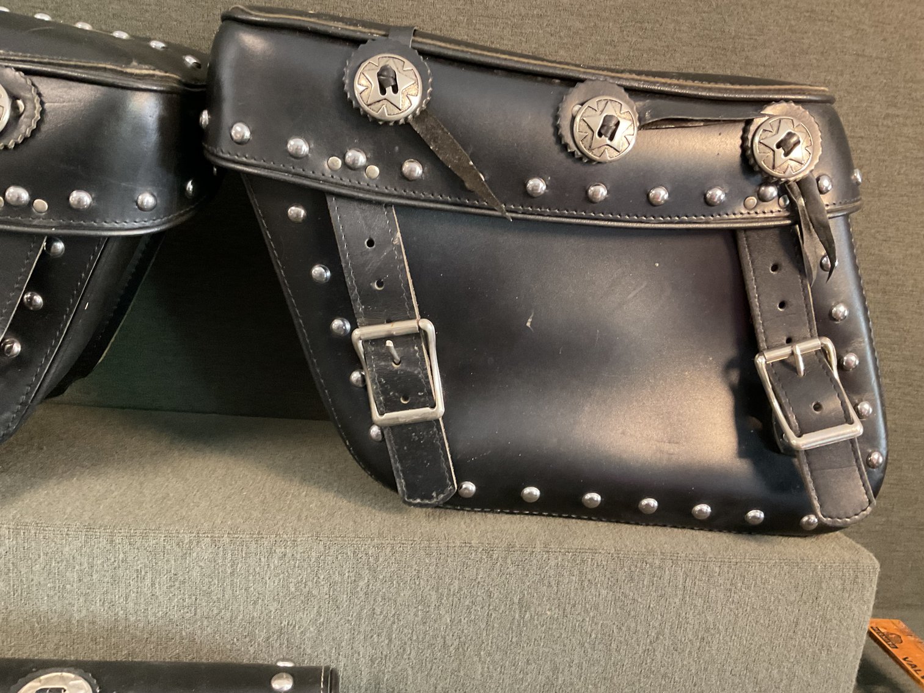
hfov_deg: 61.7
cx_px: 462
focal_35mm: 29
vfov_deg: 48.2
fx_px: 774
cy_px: 346
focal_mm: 3
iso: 400
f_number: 1.8
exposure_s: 1/25
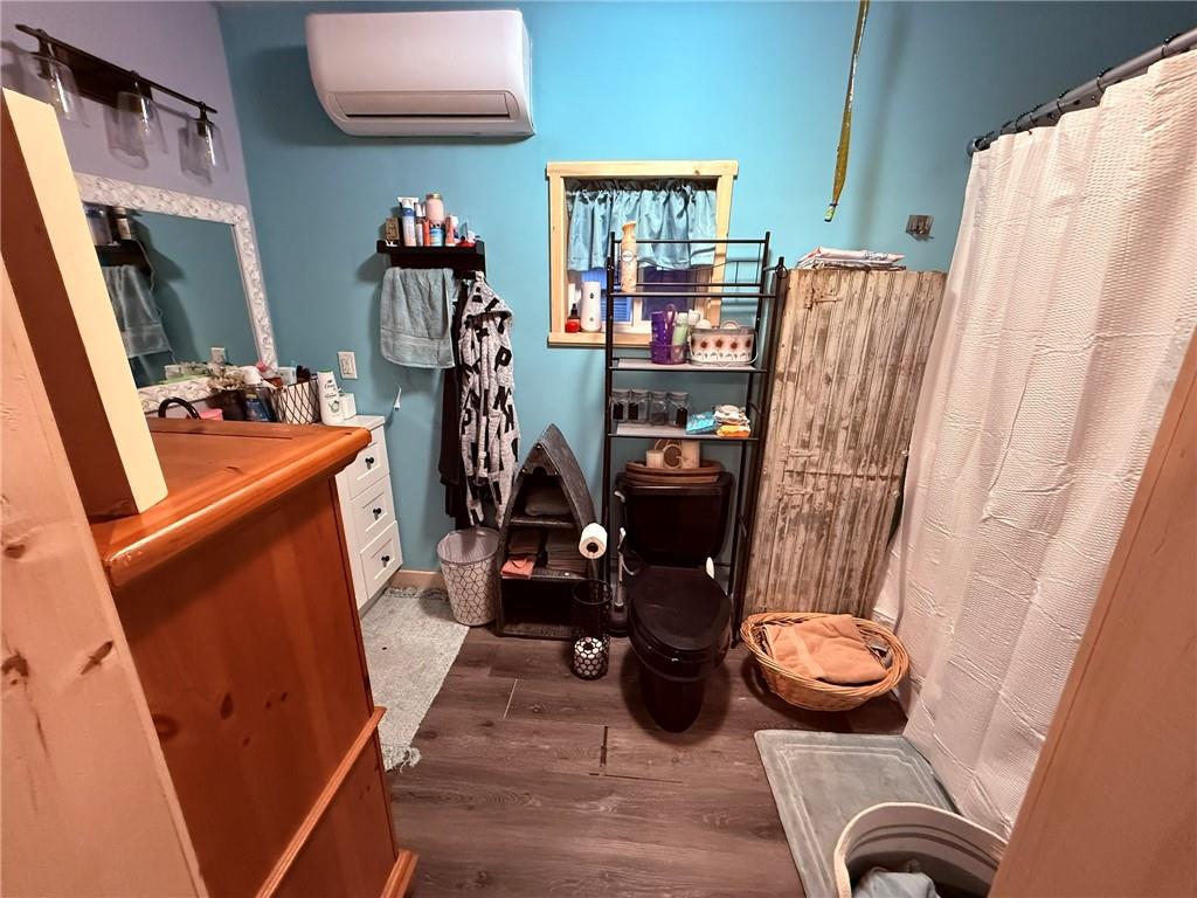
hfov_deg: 102.1
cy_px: 449
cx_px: 598
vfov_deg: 85.7
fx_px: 484
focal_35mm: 14
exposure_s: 1/60
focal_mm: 2.22
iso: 800
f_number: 2.2
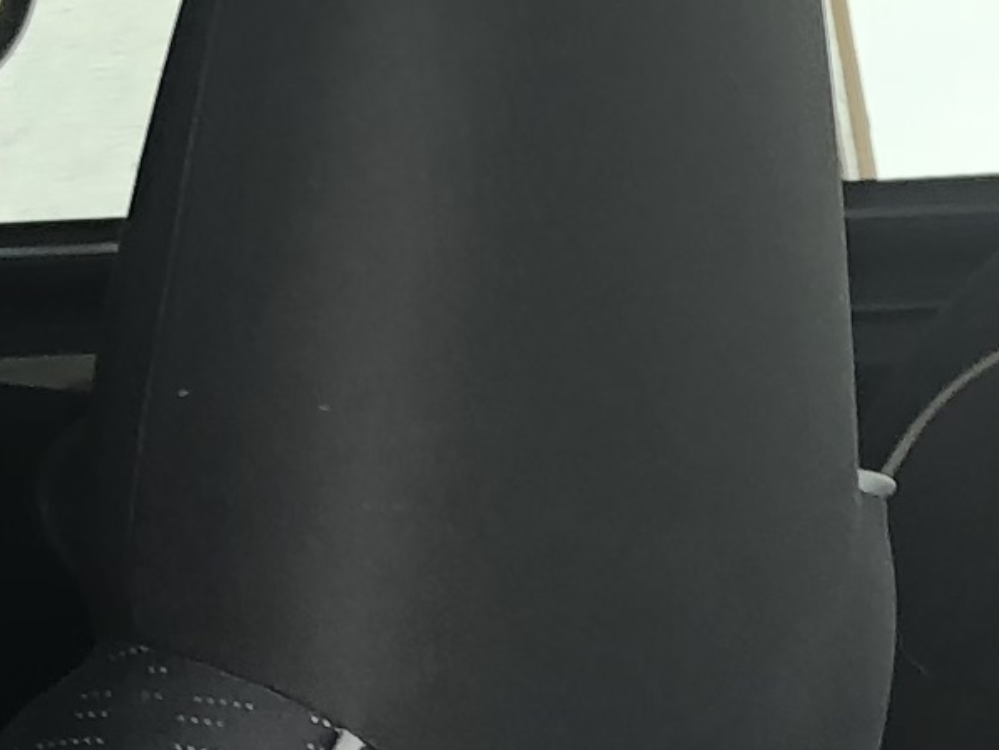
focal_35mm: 189
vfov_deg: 7.3
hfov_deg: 10.4
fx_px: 5456
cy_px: 1962
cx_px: 852
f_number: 1.8
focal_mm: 3.99
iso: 40
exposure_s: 1/120
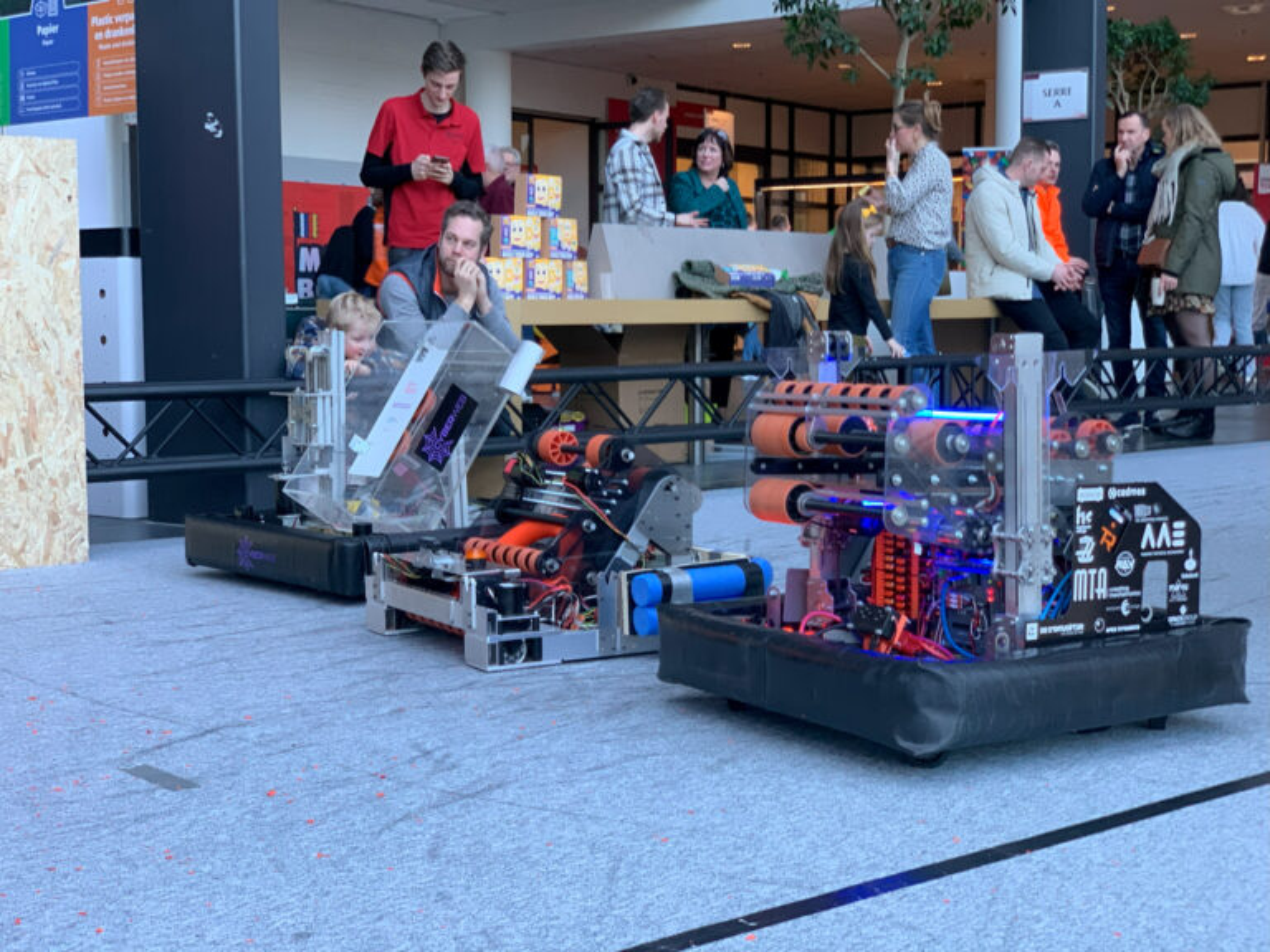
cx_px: 635
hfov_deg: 36.8
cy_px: 476
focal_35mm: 52
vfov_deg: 28.0
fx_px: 1908
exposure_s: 1/64
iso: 125
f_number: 2.4
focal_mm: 6
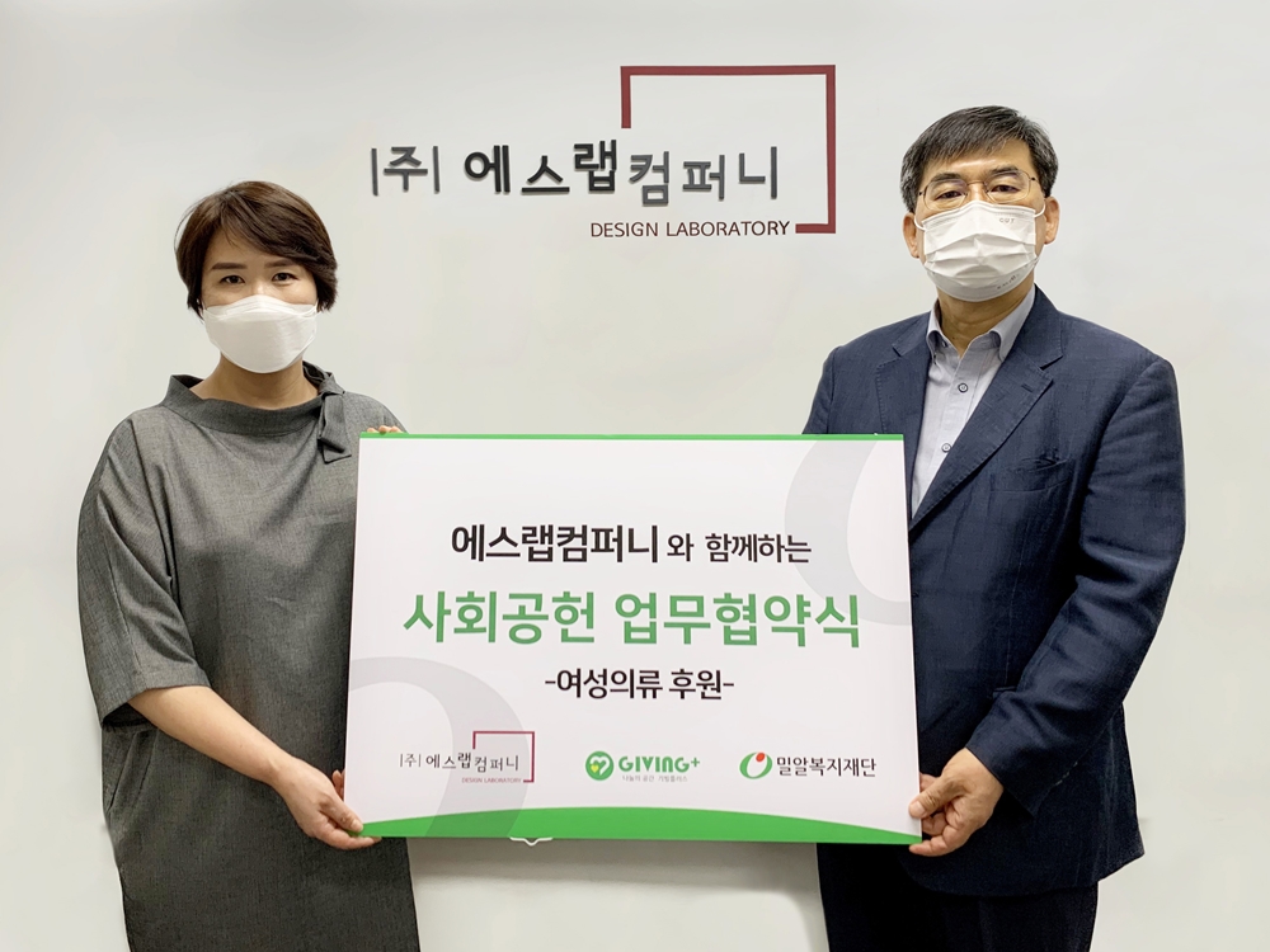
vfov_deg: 53.1
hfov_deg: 67.3
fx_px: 954
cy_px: 476
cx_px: 635
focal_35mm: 26
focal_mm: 4.25
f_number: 1.8
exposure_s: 1/120
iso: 80
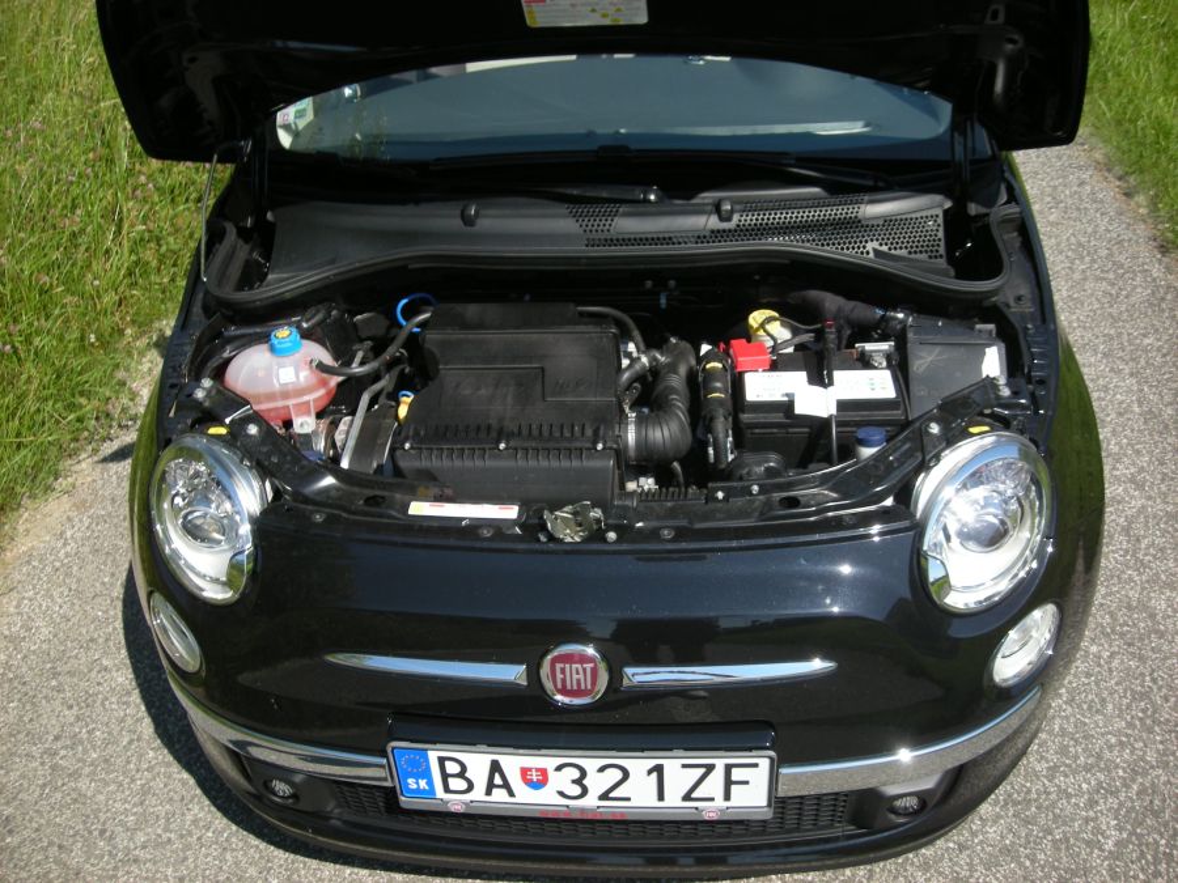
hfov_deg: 52.6
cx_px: 589
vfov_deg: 40.7
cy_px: 442
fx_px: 1191
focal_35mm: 35
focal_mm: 5.7
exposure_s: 1/196
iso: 64
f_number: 5.7
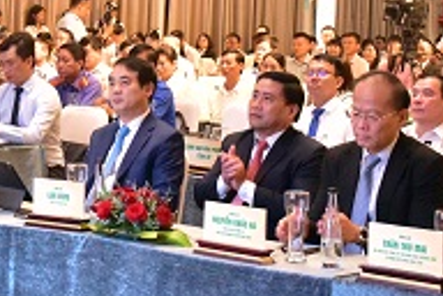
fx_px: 1538
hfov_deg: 16.2
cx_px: 42
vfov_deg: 10.9
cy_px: 49
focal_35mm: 125
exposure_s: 1/40
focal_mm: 40
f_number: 8
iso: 10000
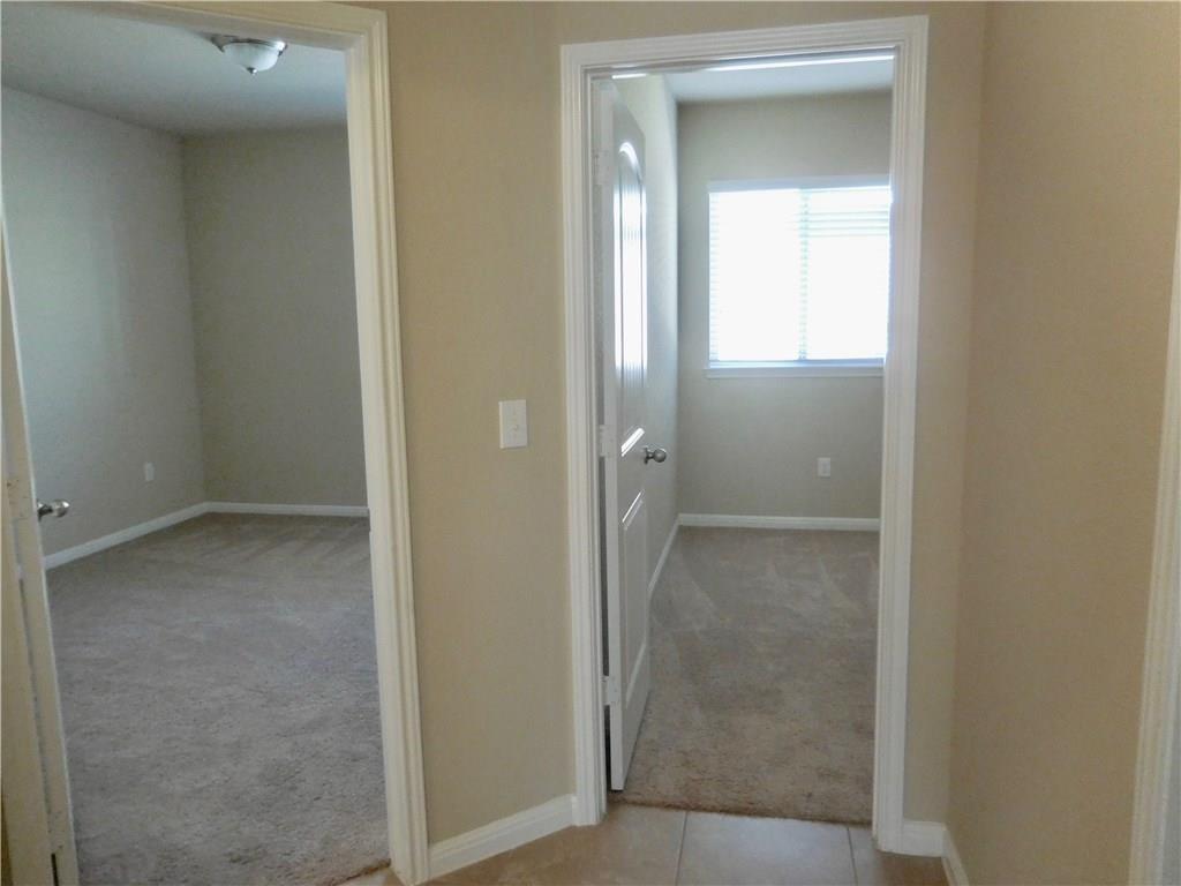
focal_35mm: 25
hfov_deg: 69.4
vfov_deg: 54.9
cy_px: 443
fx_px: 853
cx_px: 590
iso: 360
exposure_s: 1/30
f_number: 3.3
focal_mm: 4.5
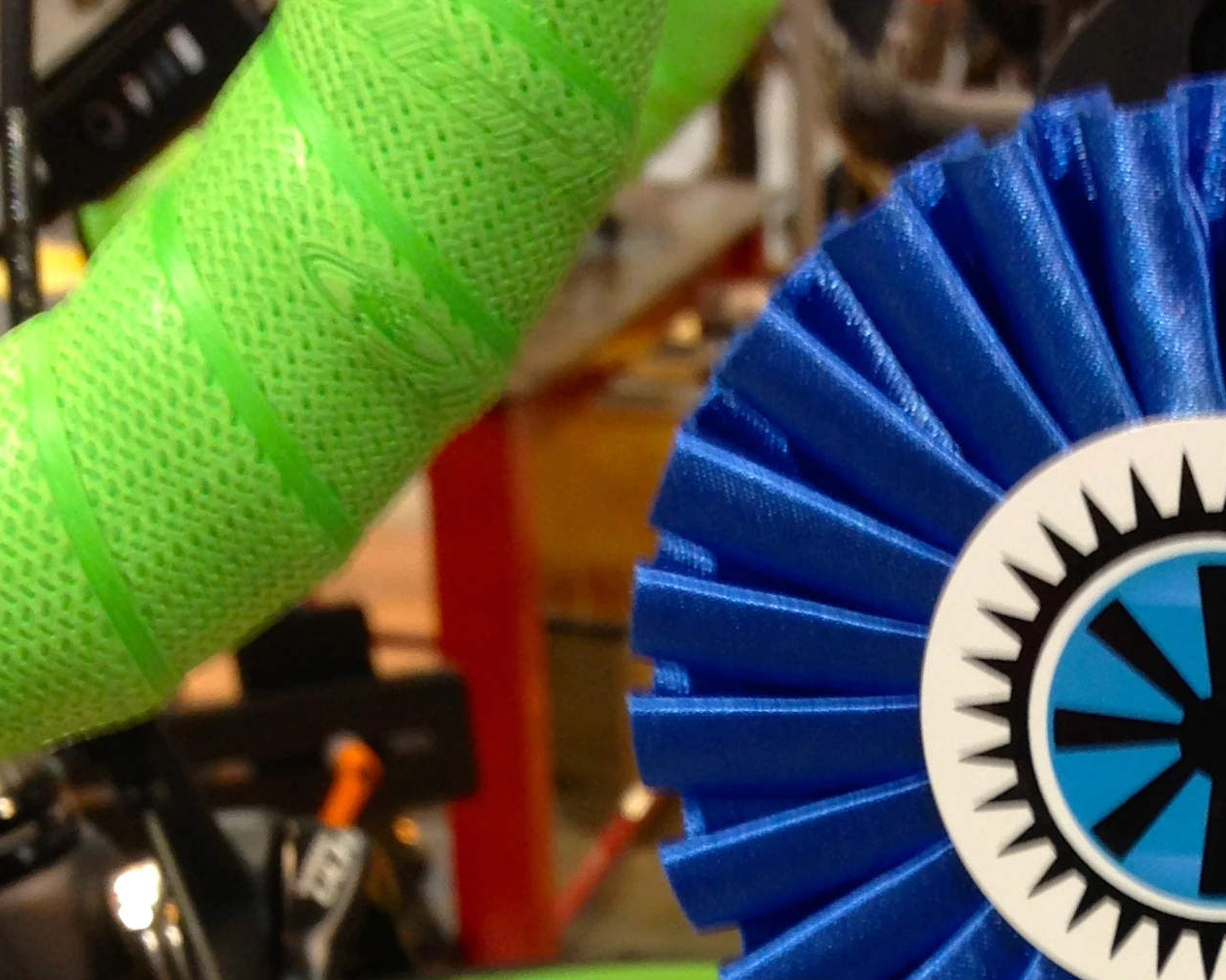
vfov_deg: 17.2
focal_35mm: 83
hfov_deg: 22.4
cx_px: 1150
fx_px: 3011
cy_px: 1337
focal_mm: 4.13
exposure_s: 1/20
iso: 64
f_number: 2.4
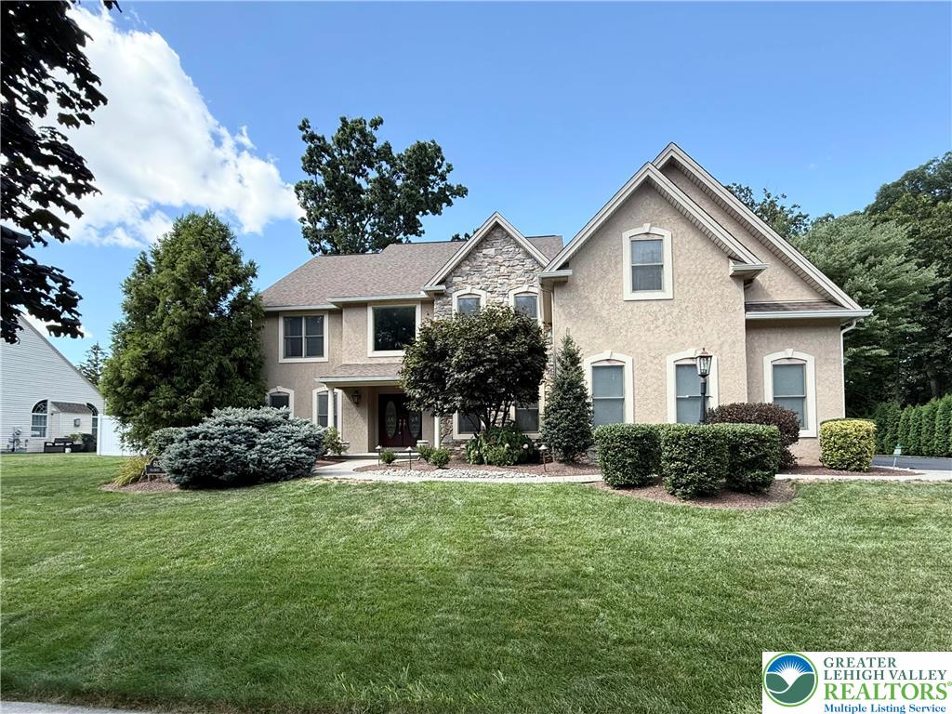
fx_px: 385
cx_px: 476
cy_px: 357
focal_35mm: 14
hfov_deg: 102.1
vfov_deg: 85.7
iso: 64
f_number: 2.2
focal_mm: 2.22
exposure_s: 1/472
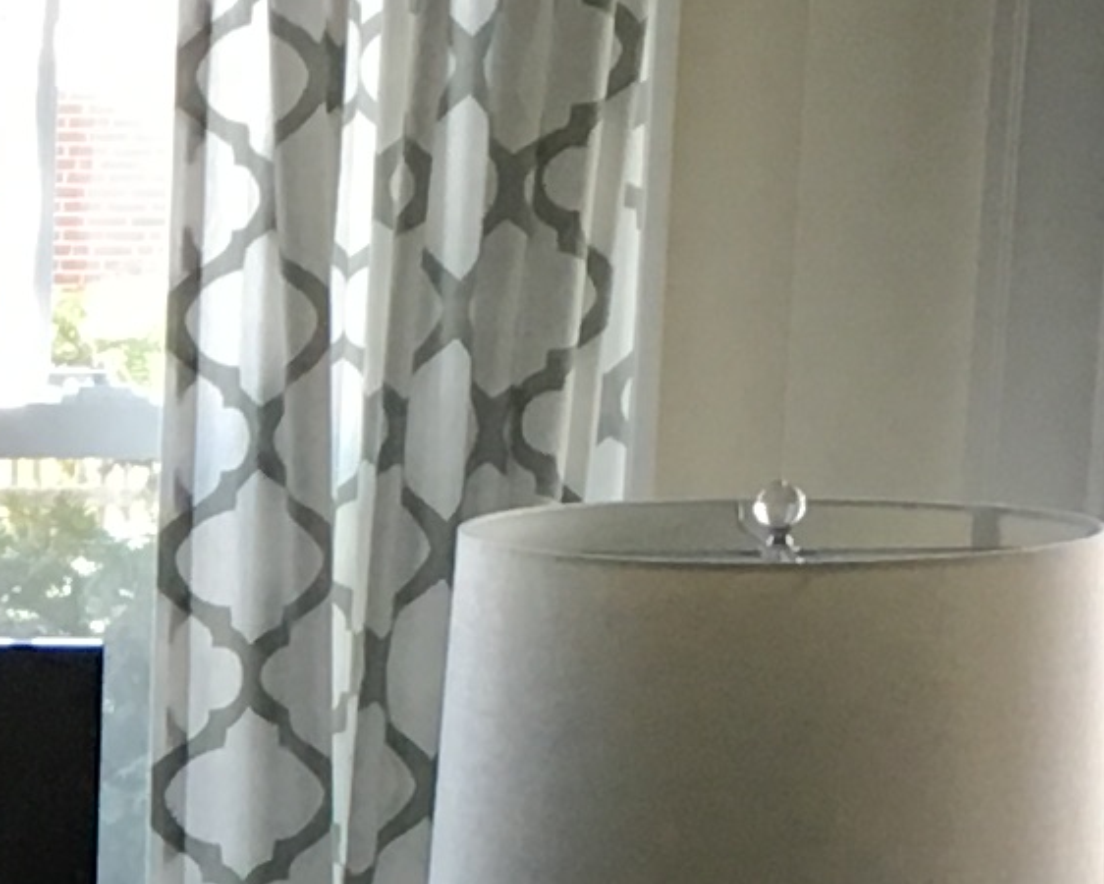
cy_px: 1422
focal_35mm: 203
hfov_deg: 9.1
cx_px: -811
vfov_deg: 7.5
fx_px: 6635
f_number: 2.2
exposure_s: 1/30
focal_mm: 4.15
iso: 40
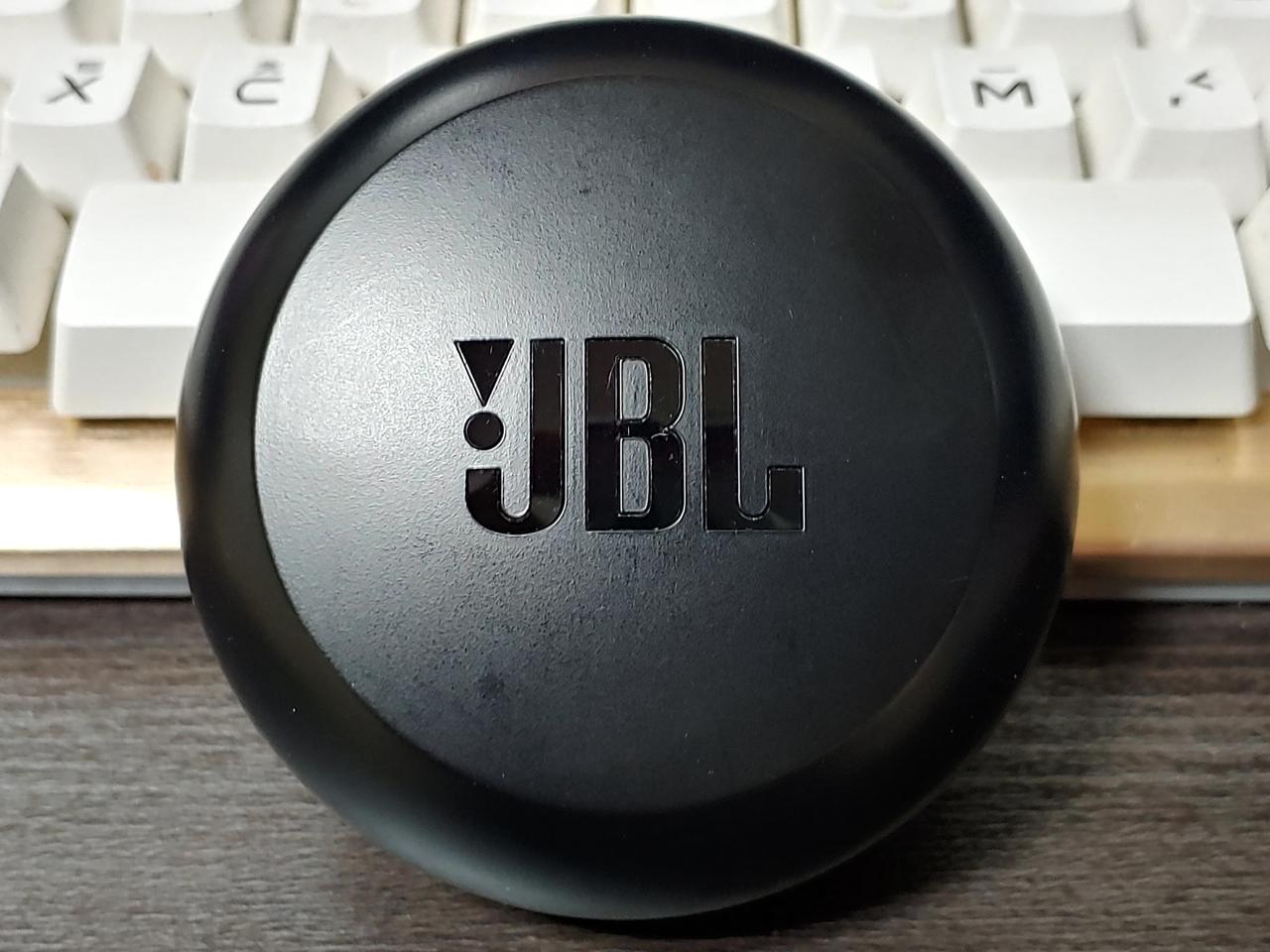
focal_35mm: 47
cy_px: 476
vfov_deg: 30.9
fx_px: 1724
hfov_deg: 40.4
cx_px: 635
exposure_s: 1/24
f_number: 1.5
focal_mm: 4.23
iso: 150
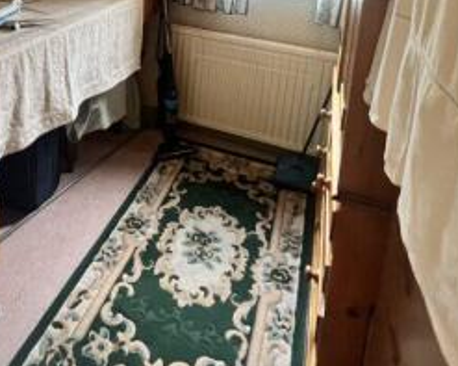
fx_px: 406
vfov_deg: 41.0
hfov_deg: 56.9
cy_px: -16
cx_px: 134
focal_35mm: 30
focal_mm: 1.57
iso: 160
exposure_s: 1/50
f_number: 1.8
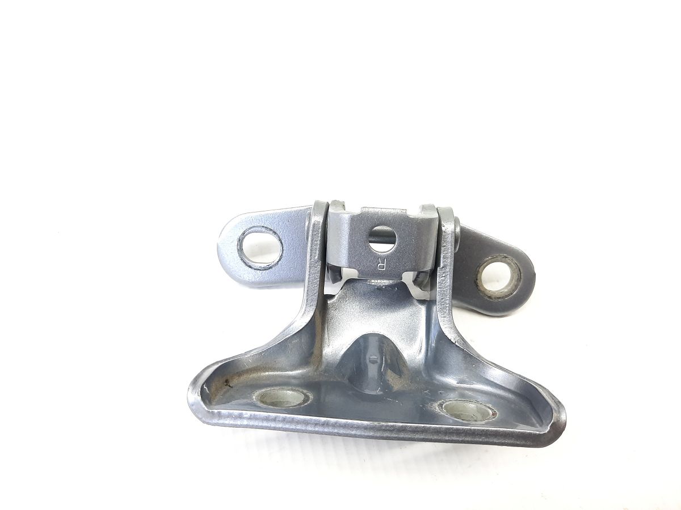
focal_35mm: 25
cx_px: 340
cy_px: 255
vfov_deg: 54.9
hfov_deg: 69.4
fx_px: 492
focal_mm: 4.6
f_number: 2
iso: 125
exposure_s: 1/50
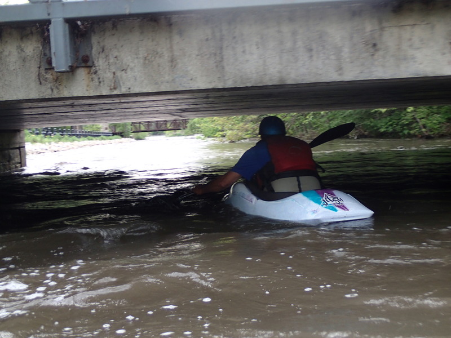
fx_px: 691
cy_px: 169
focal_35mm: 53
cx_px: 226
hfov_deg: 36.2
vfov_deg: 27.5
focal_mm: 9.61
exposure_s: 1/50
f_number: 3.4
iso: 250
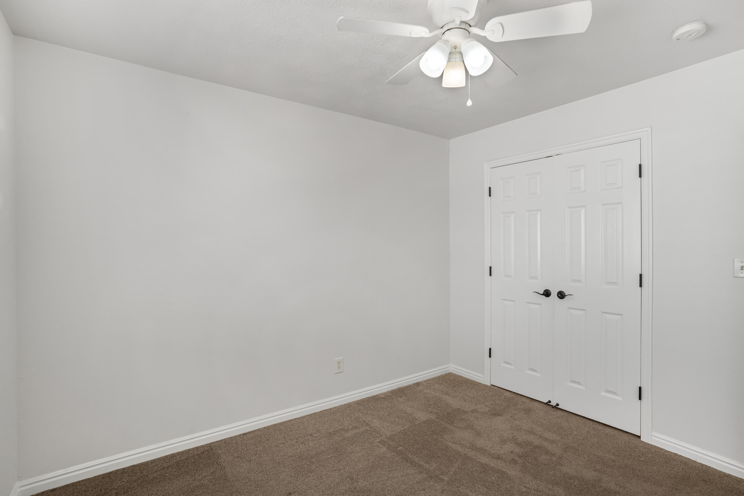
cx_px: 372
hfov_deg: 93.3
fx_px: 351
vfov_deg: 70.4
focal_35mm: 17
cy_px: 248
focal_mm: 17
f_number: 9
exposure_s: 1/20
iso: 250
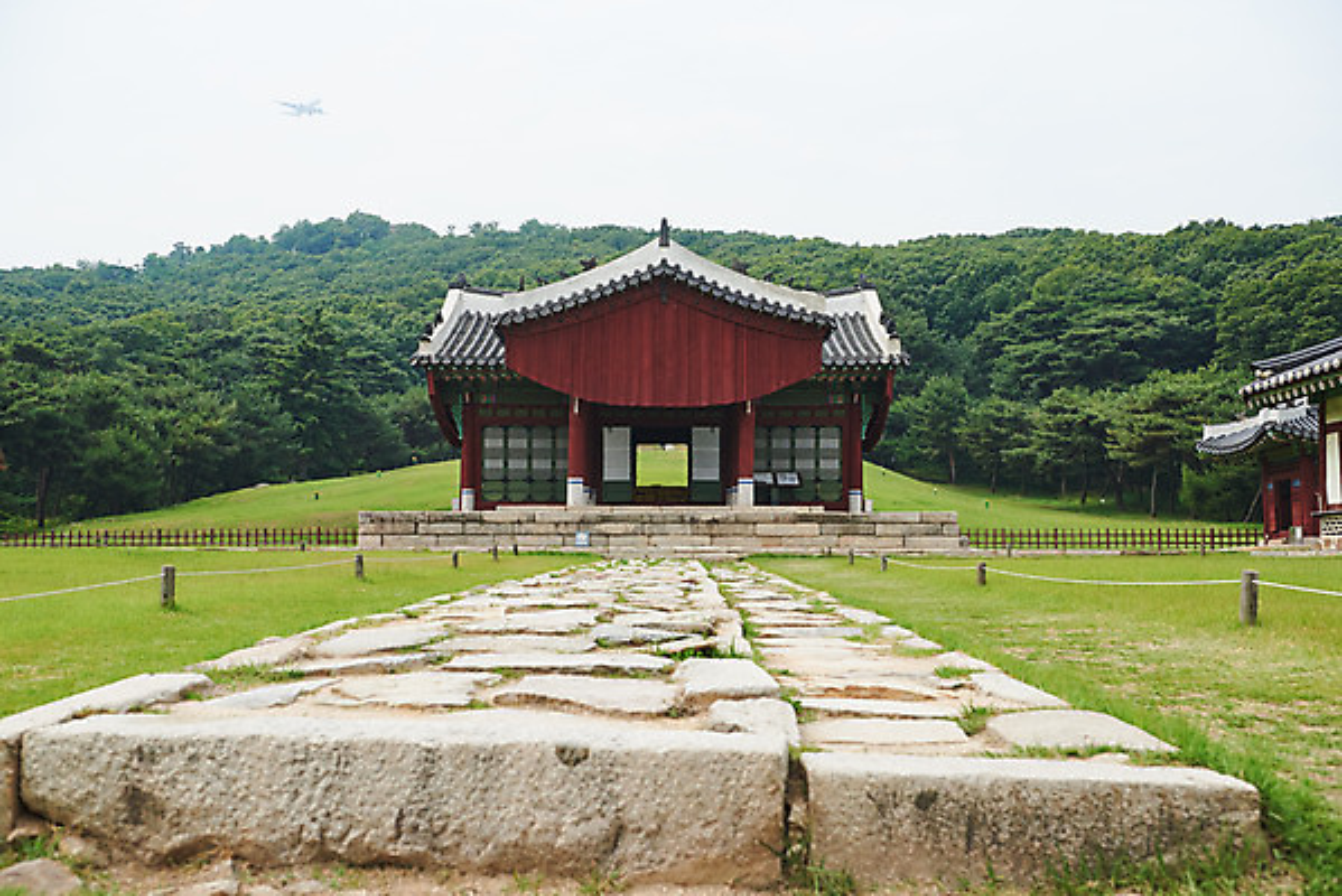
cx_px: 671
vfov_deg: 35.1
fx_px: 1417
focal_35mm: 38
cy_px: 448
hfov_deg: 50.7
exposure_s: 1/4000
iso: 640
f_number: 5.6
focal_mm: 38
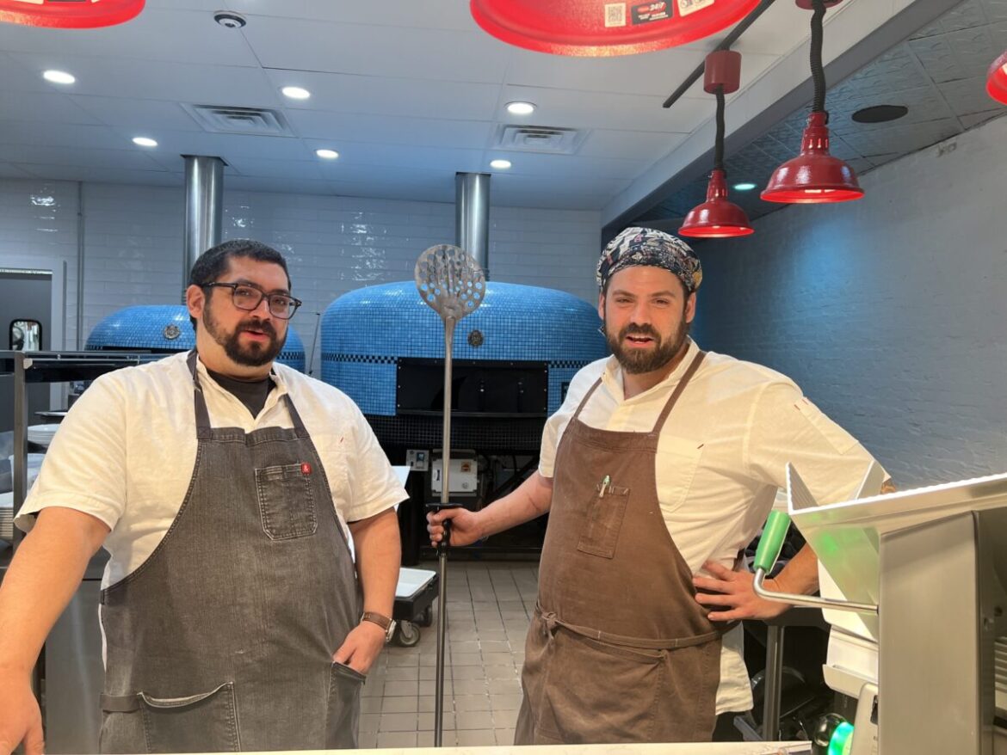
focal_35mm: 26
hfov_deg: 67.3
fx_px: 757
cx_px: 504
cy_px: 378
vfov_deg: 53.1
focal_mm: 5.7
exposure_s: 1/120
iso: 100
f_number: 1.5
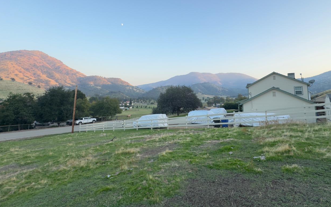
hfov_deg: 90.9
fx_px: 162
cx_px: 181
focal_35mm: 18
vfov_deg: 64.3
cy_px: 81
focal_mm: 2.22
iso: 40
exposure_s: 1/222
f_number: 2.2
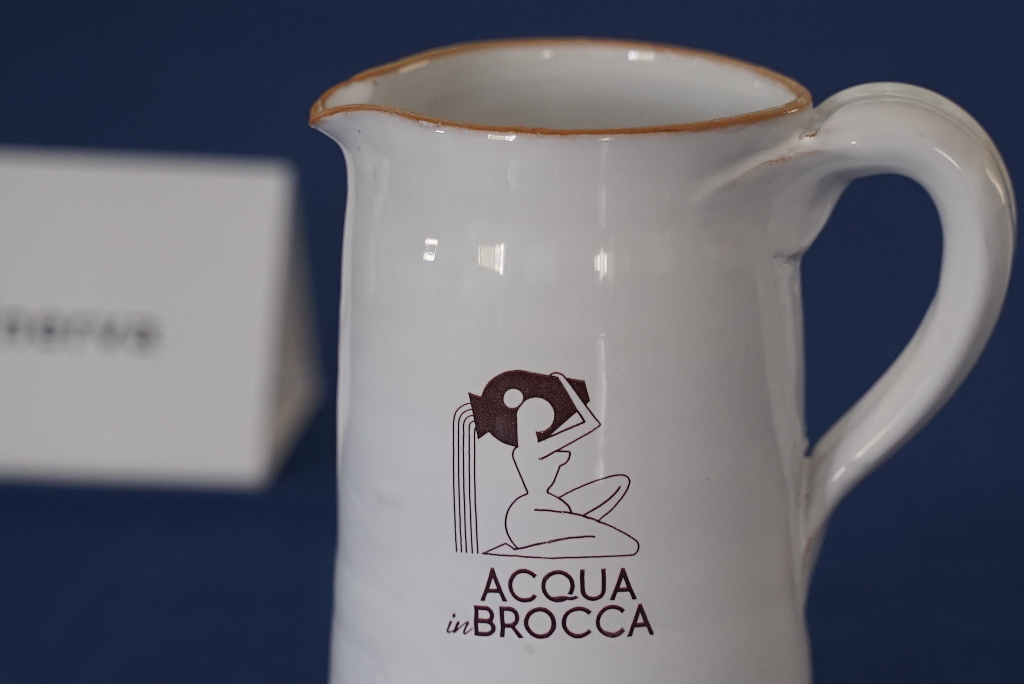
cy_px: 438
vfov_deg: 10.4
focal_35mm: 132
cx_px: 576
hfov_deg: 15.5
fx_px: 3757
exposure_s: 1/100
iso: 1250
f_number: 3.5
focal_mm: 75
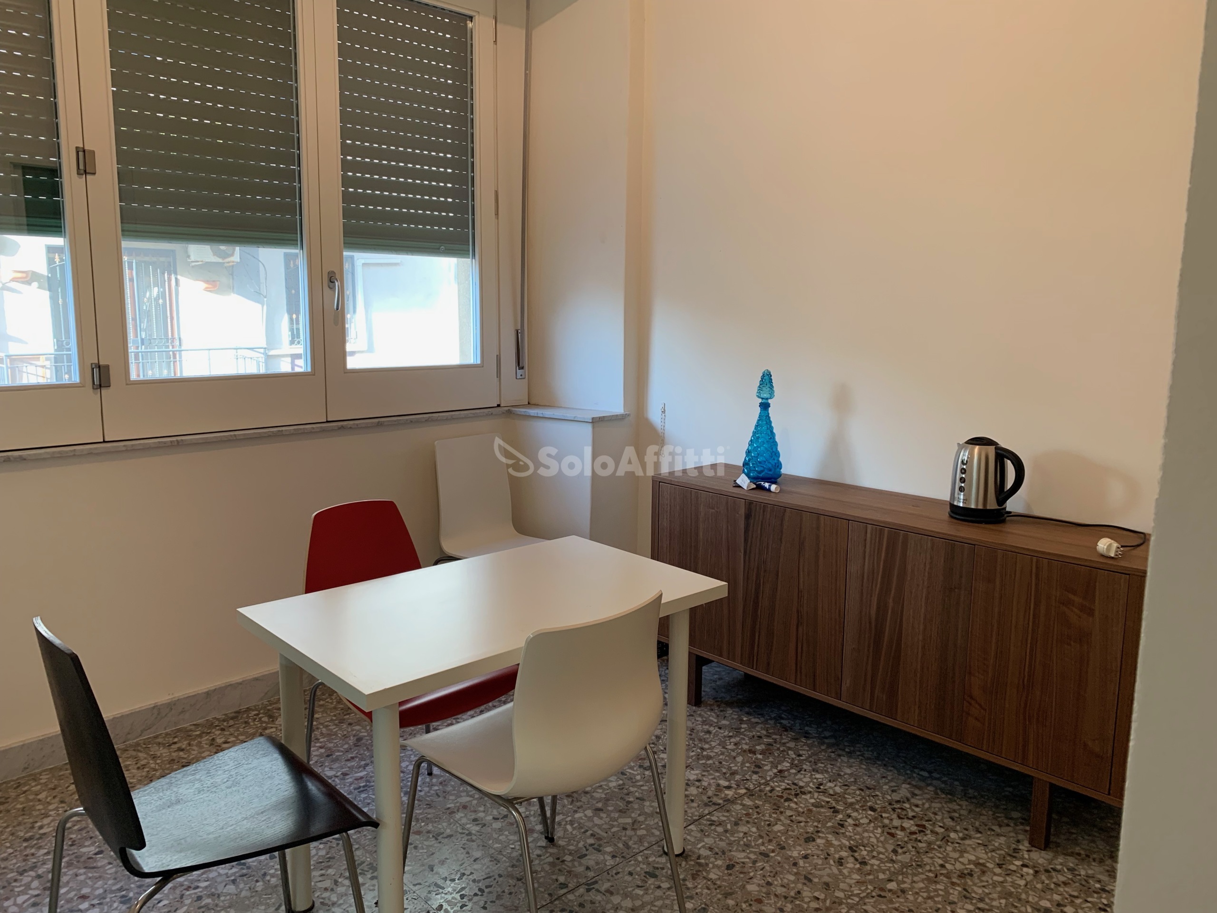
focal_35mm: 26
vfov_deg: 53.1
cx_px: 608
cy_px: 456
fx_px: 914
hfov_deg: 67.3
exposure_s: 1/50
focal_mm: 4.25
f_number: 1.8
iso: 64
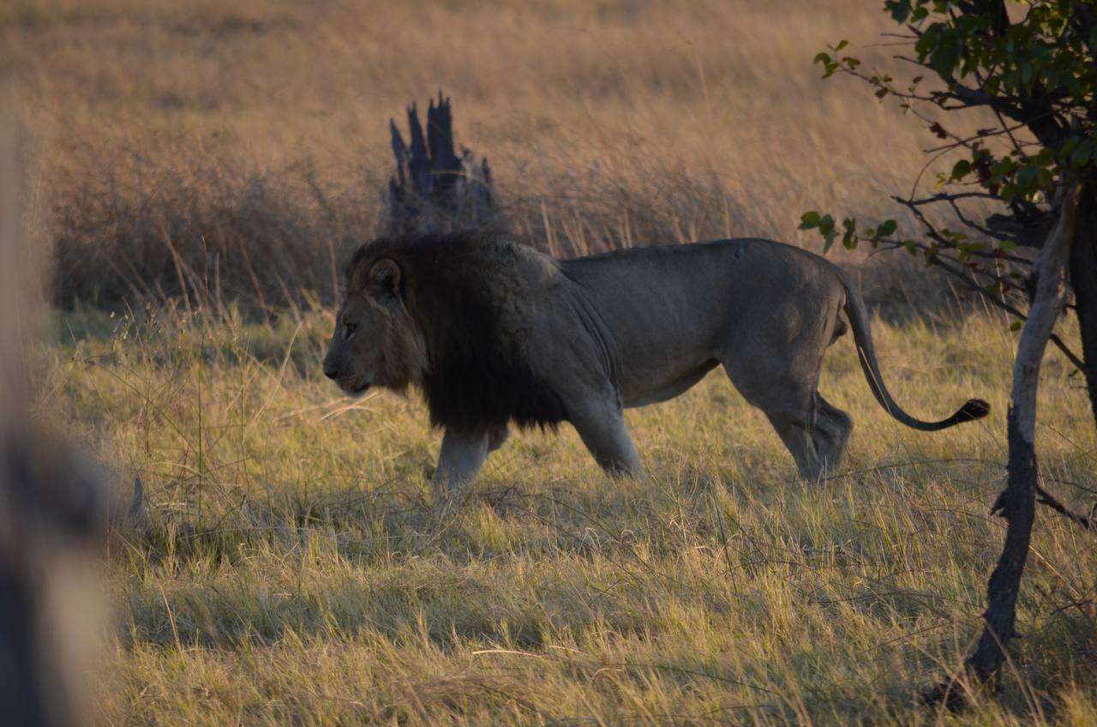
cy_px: 364
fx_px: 13685
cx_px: 548
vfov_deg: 3.0
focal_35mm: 450
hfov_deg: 4.6
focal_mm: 300
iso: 360
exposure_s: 1/500
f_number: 5.6
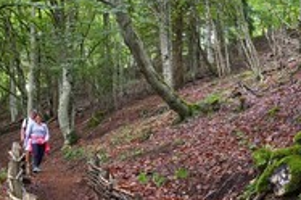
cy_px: 206
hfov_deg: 36.7
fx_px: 451
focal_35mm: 54
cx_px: 190
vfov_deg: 23.7
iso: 1600
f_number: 8
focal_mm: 24
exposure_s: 1/50
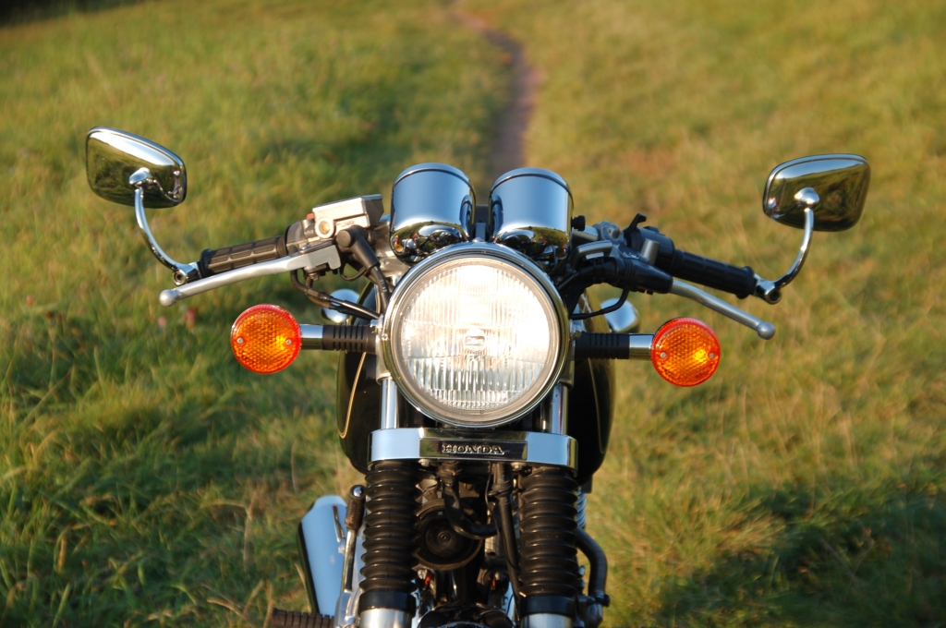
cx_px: 473
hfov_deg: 17.1
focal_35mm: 120
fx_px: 3149
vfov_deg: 11.4
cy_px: 314
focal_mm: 80
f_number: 5.6
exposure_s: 1/60
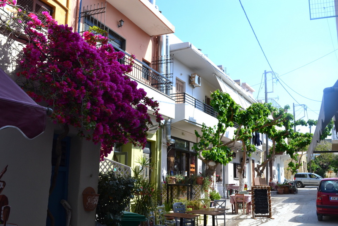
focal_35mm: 39
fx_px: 366
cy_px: 113
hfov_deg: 49.5
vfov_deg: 34.2
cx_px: 169
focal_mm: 26
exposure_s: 1/250
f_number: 10
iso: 400
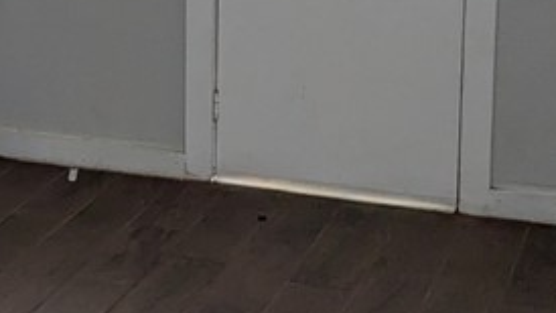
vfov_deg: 10.9
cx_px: 30
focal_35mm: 110
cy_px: -30
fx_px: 1621
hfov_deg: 19.0
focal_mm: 4.38
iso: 182
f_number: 1.73
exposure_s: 1/120
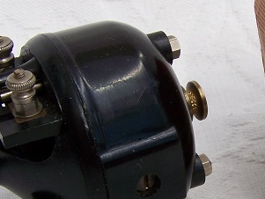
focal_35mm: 97
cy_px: 163
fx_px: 743
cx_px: 222
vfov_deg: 15.1
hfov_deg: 20.0
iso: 64
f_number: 4
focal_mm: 6.3
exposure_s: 1/640
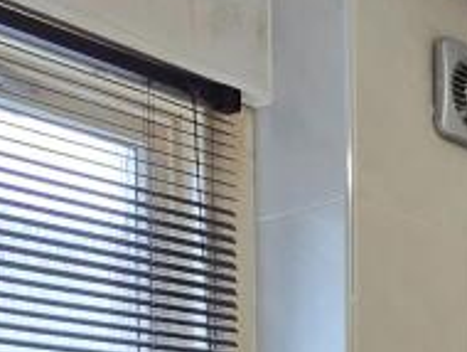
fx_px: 946
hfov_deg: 21.6
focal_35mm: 70
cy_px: 561
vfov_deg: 18.2
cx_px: 757
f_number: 2.2
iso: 320
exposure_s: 1/50
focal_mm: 2.2
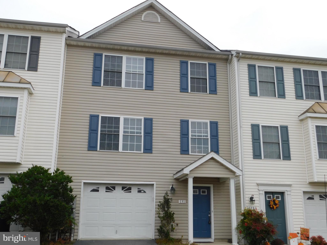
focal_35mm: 36
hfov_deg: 51.4
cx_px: 164
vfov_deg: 39.7
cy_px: 122
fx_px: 340
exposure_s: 1/320
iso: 125
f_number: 3.5
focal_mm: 6.3
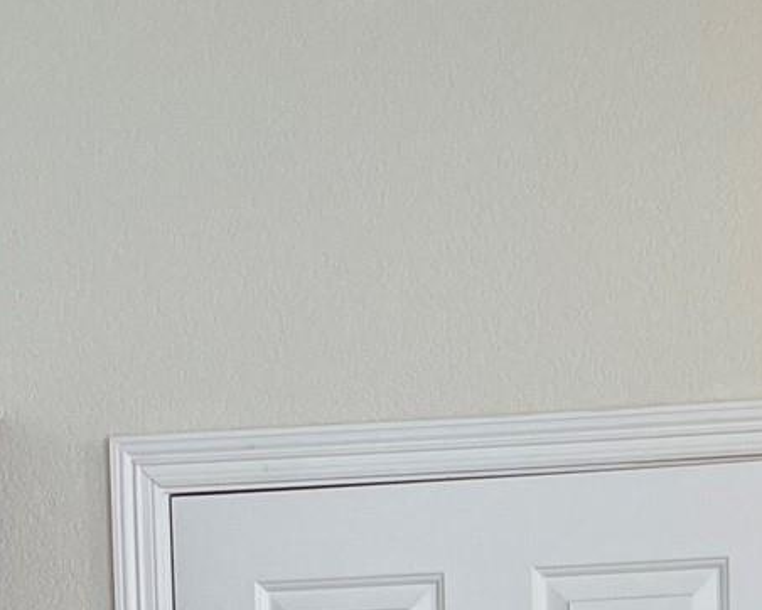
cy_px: 1207
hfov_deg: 16.7
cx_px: 484
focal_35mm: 115
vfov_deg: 12.0
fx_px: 2595
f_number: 1.6
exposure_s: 1/120
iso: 80
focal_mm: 4.2
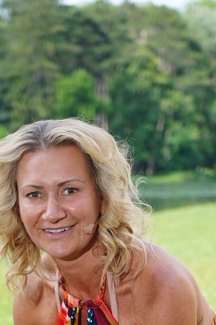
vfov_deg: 15.0
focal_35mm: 133
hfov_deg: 10.3
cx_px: 53
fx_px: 1201
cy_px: 378
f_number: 4
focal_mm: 51
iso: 100
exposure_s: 1/200
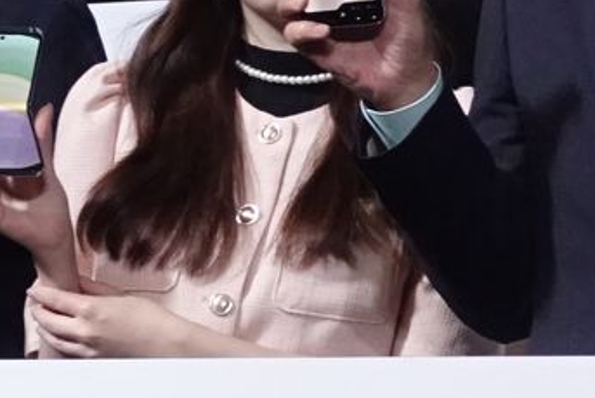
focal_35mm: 414
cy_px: 198
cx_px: 801
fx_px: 6845
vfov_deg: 3.3
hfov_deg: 5.0
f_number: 3.5
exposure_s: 1/320
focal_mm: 27.24
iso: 1600
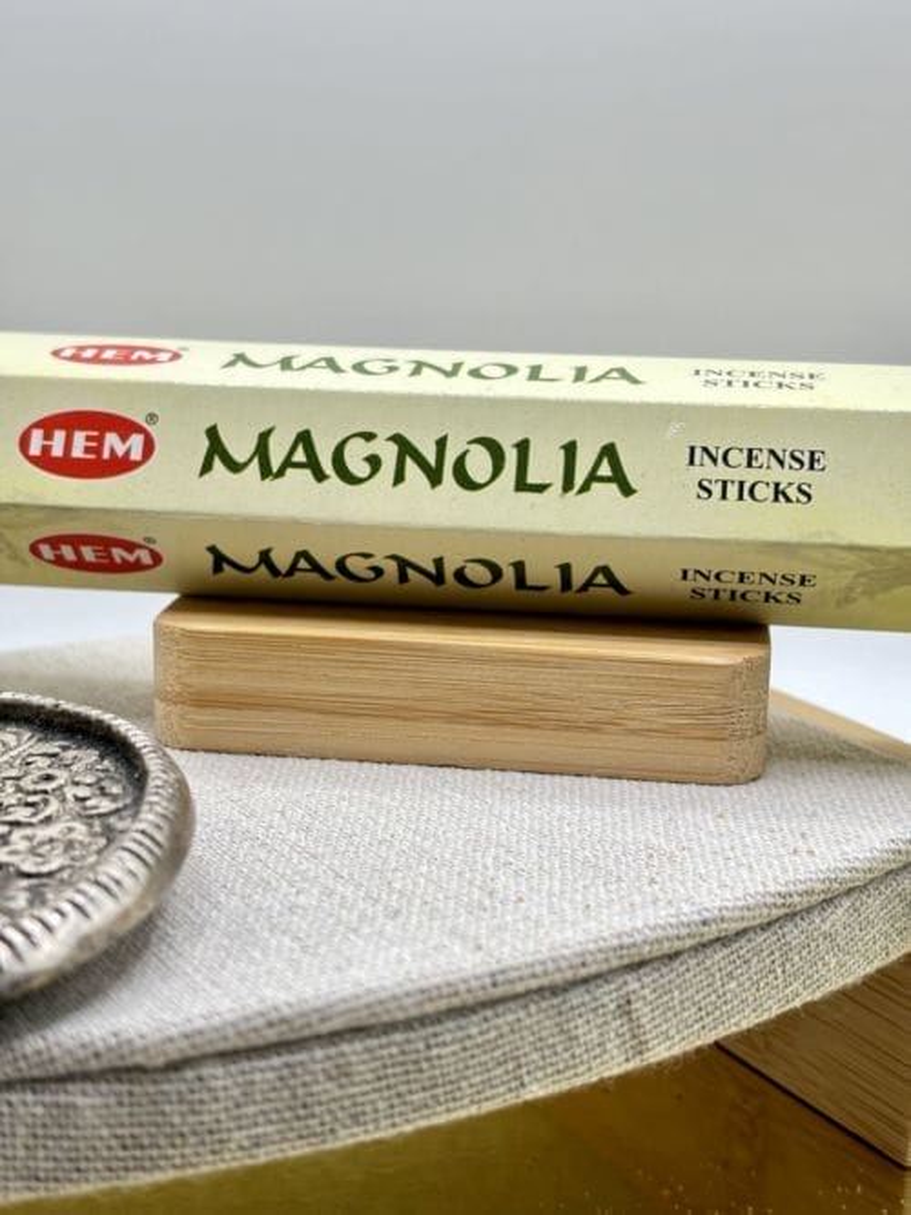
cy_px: 608
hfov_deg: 28.0
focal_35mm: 52
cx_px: 456
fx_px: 1825
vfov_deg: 36.8
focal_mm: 5.96
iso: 32
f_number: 1.6
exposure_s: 1/100
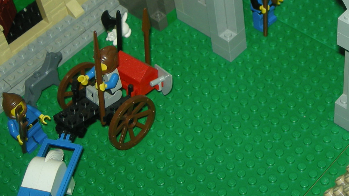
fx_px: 713
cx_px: 250
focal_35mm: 77
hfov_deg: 27.2
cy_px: 14
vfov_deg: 15.5
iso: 50
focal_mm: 5.7
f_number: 2.8
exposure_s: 1/60
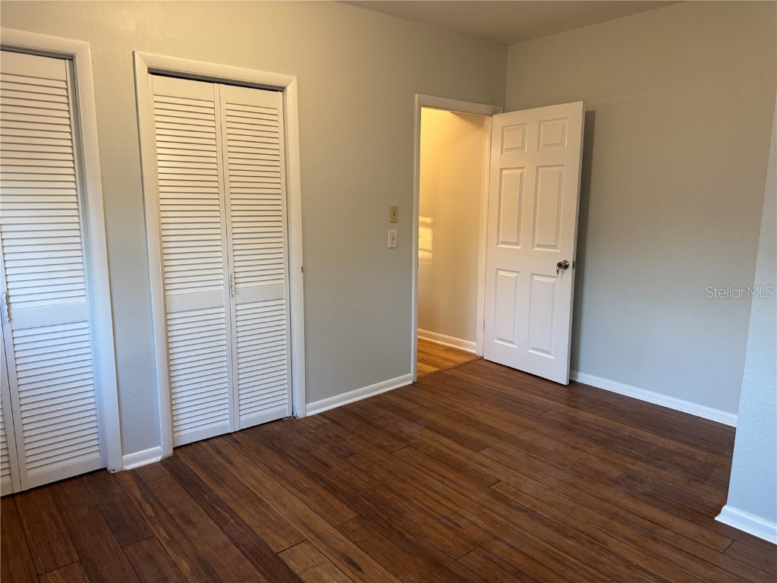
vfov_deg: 56.8
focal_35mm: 24
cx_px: 388
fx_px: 539
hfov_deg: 71.6
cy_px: 292
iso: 200
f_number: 1.78
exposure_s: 1/60
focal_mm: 6.76
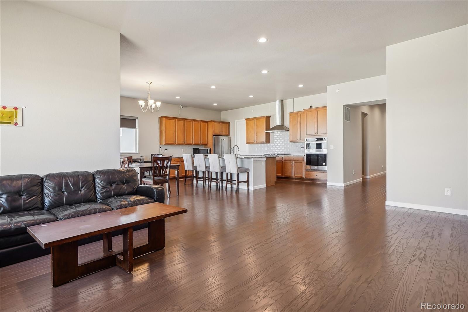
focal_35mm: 18
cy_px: 156
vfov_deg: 67.4
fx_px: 234
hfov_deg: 90.0
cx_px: 234
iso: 400
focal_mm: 12
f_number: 8
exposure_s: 1/15
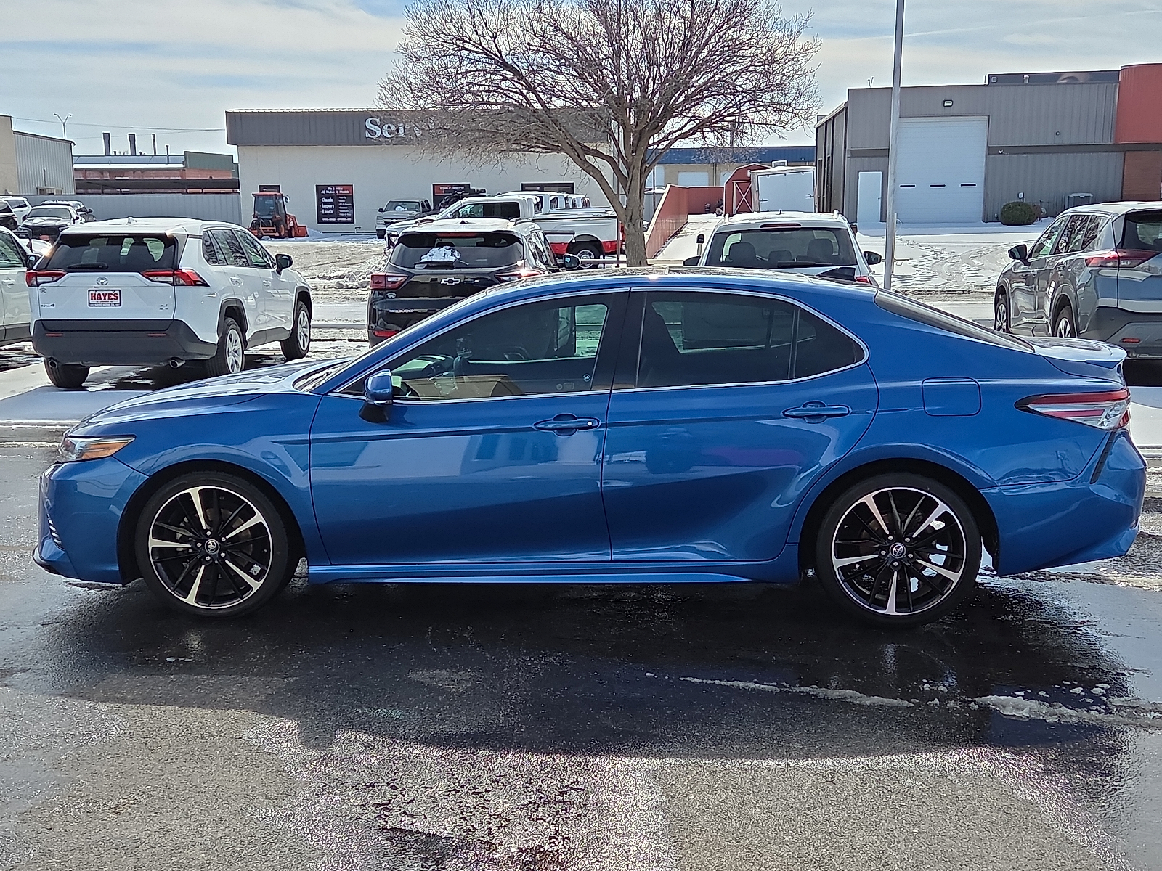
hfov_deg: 46.8
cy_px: 436
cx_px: 581
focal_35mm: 40
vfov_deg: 36.0
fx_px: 1343
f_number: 1.8
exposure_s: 1/2500
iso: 25
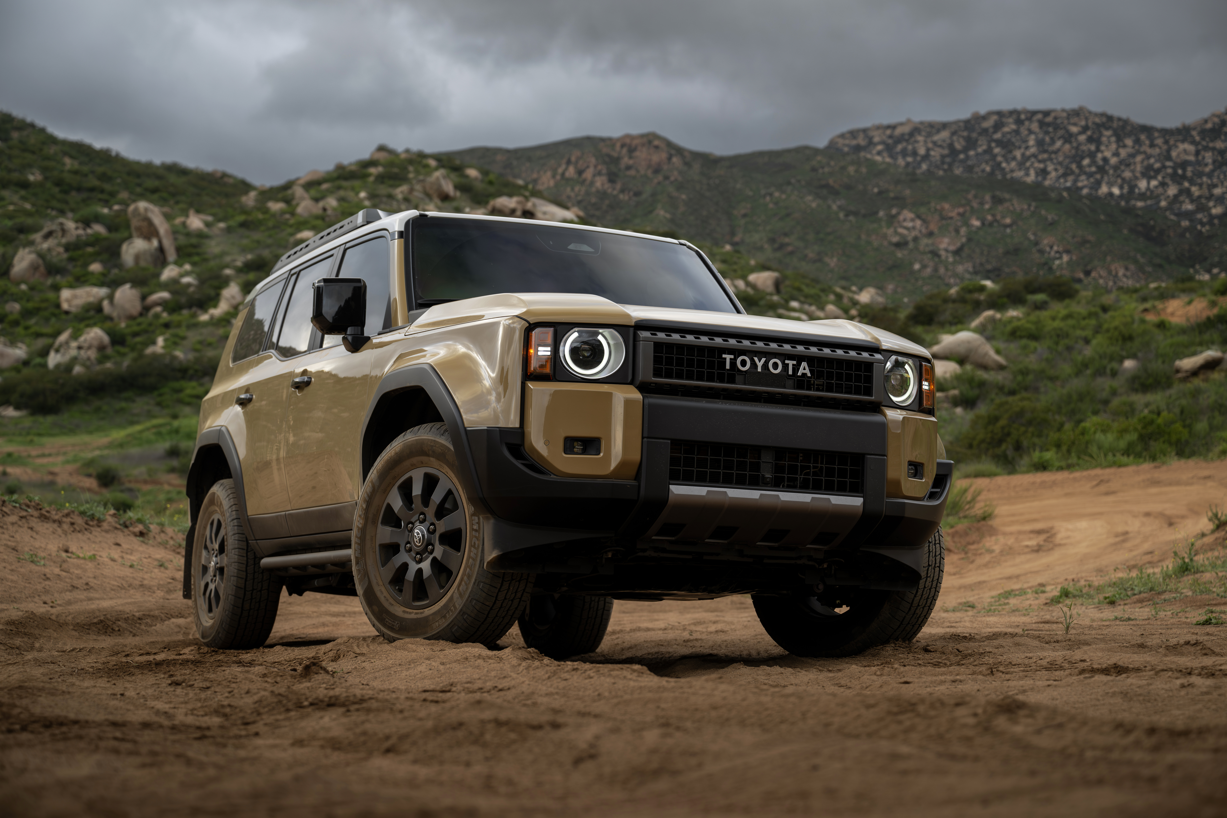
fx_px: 2181
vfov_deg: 21.2
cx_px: 614
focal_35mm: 64
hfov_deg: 31.4
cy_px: 409
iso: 400
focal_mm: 64
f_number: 4
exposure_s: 1/100
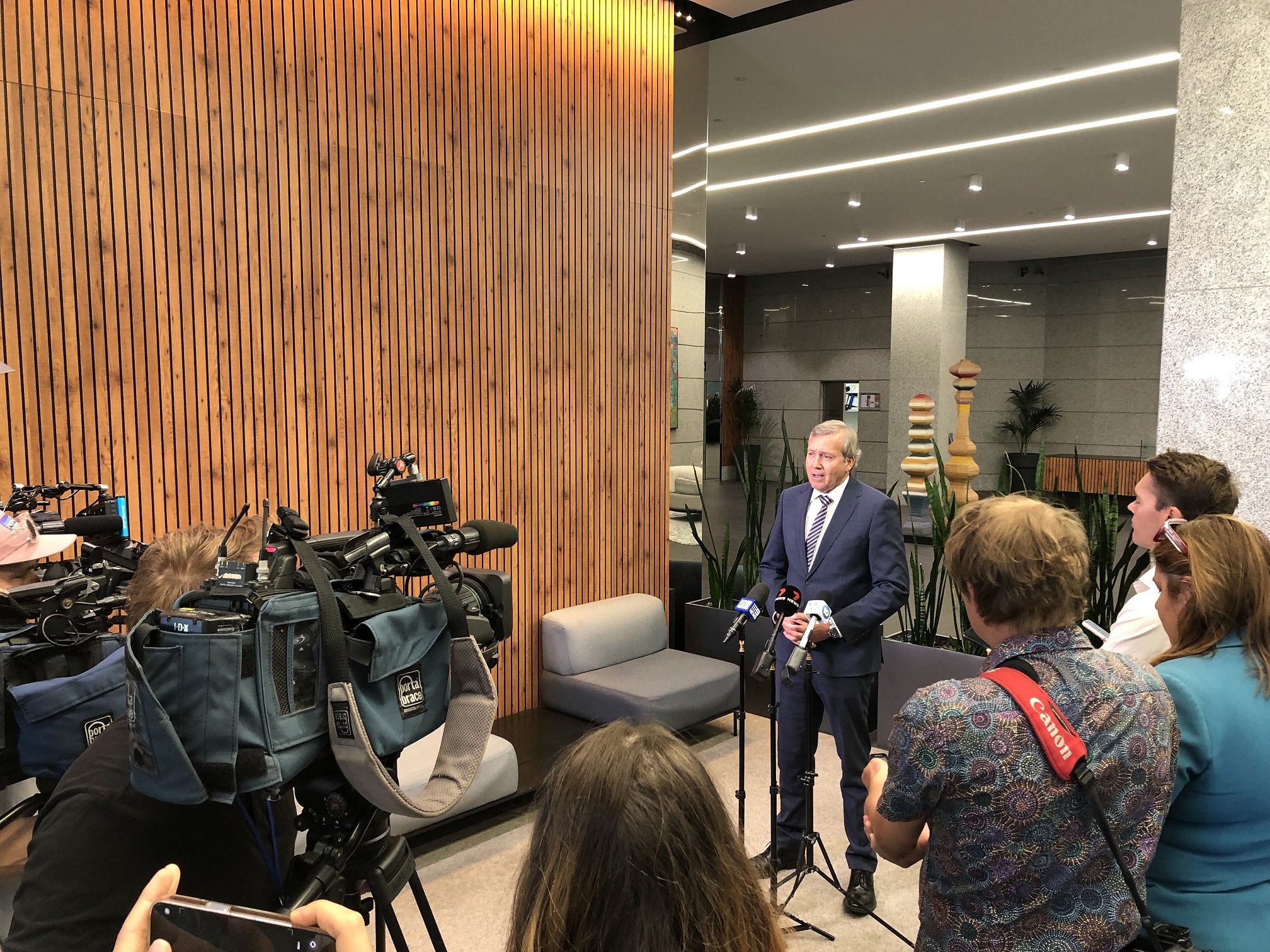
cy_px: 476
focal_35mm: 28
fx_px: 1027
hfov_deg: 63.4
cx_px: 635
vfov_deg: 49.7
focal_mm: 4
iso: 50
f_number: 1.8
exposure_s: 1/17
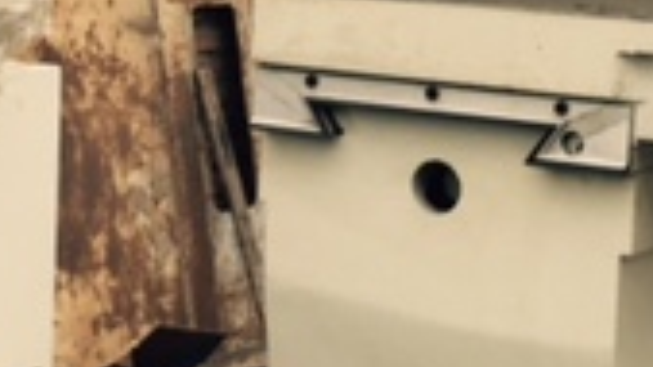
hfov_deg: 17.8
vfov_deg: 10.0
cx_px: 189
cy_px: 19
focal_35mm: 120
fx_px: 2077
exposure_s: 1/120
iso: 40
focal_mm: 4.15
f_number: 2.2
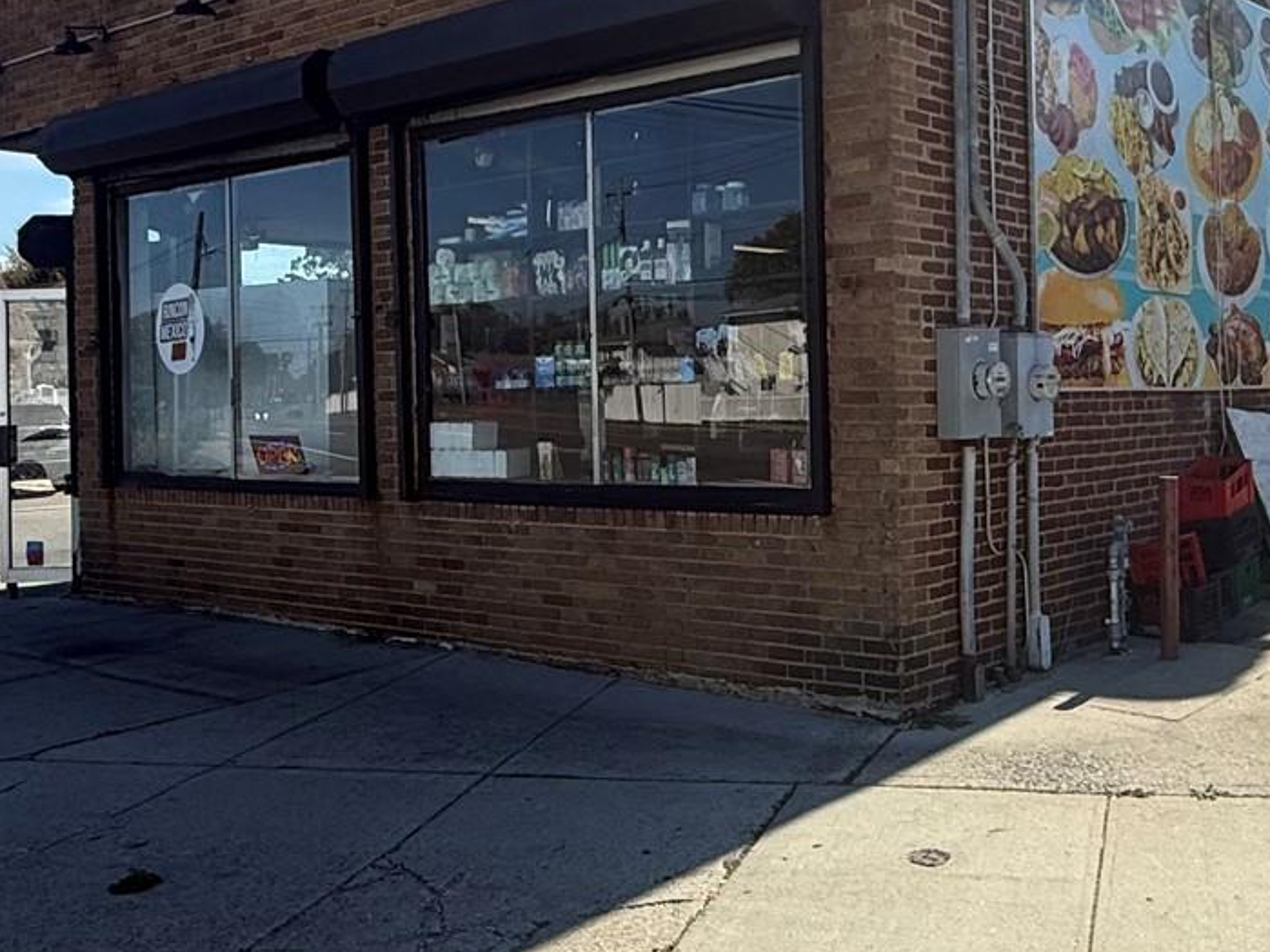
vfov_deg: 35.0
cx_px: 899
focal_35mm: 41
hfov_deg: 44.7
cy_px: 389
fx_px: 1504
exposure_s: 1/1901
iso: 64
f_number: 2.2
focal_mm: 2.22
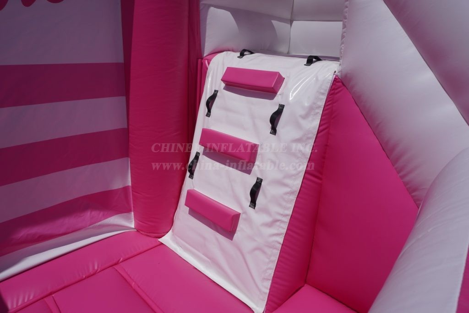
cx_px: 234
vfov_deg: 53.1
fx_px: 313
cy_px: 156
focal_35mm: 24
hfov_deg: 73.7
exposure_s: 1/1600
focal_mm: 16
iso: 100
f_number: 7.1
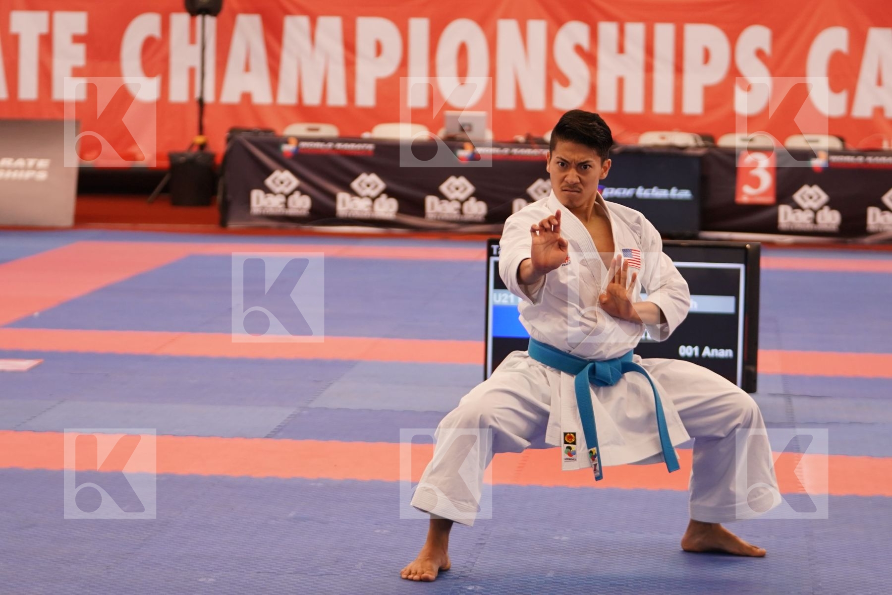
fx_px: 2924
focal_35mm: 118
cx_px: 446
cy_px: 298
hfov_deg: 17.3
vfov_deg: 11.6
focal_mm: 79
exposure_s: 1/400
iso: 800
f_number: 2.8
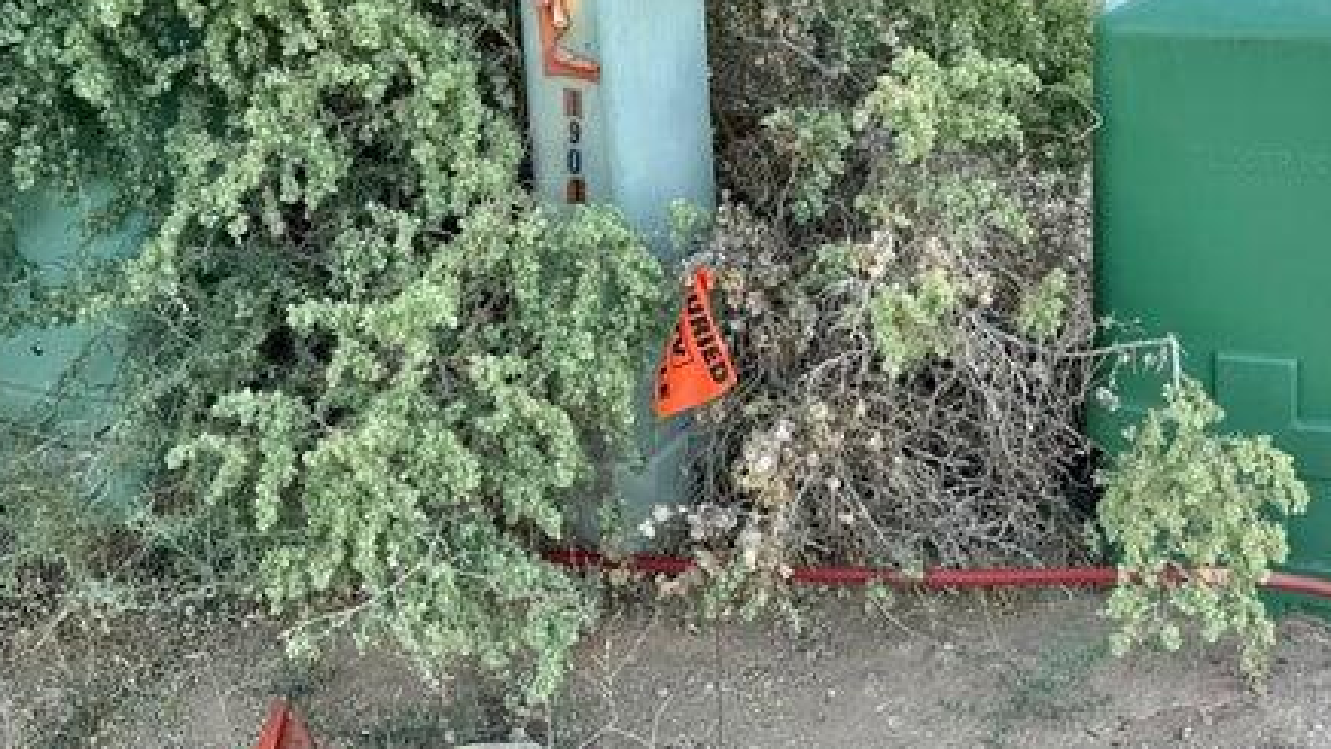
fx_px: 1800
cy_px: 15
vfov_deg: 22.7
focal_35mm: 51
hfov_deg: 40.6
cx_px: 681
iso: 80
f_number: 1.78
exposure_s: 1/615
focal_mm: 6.86
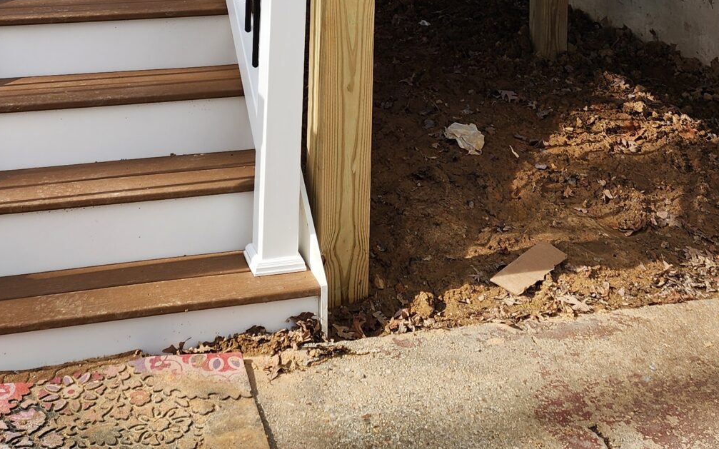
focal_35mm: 62
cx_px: 348
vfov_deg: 18.5
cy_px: -231
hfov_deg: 33.0
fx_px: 1215
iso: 12
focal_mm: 6.4
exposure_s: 1/694
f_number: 1.8
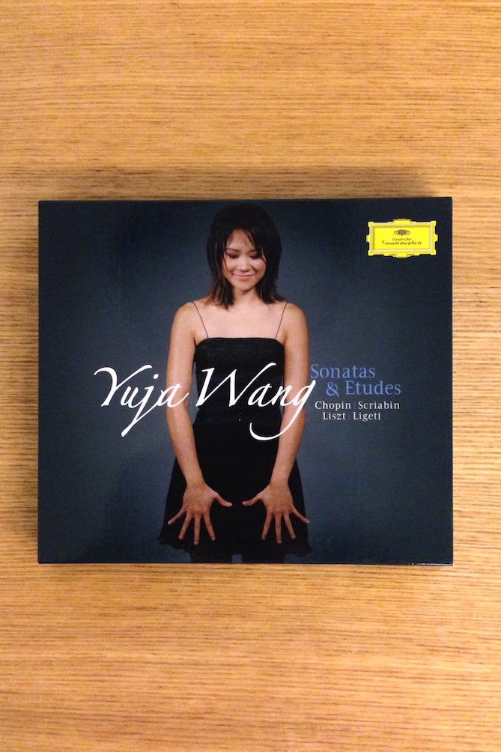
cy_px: 380
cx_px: 249
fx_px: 731
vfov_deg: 54.4
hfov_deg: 37.8
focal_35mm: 35
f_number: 2.4
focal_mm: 4.12
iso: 800
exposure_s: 1/17
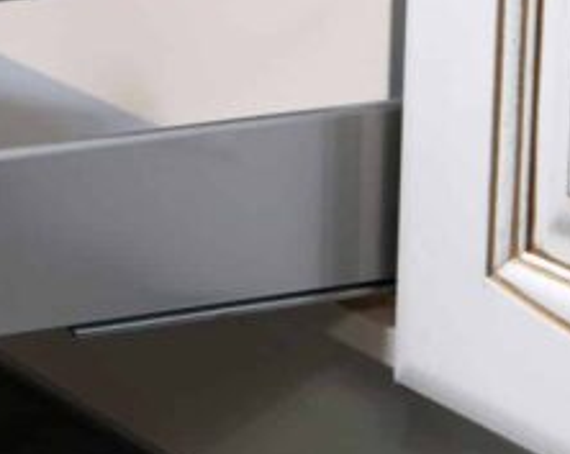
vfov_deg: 7.4
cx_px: -359
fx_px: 3504
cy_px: 28
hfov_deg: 9.0
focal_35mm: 208
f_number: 9
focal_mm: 32
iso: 100
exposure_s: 1/250
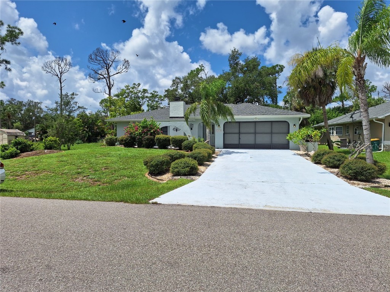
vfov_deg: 58.9
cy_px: 146
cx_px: 195
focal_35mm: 23
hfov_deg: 73.9
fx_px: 259
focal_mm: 5.54
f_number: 1.8
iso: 40
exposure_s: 1/5814
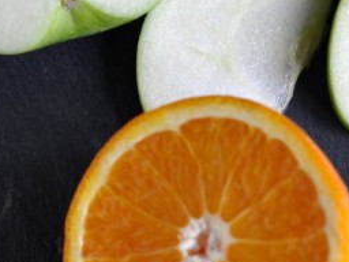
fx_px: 3065
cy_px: 29
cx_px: 19
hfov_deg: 6.5
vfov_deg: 4.9
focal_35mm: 304
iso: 200
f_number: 3.2
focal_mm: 50
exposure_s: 1/40
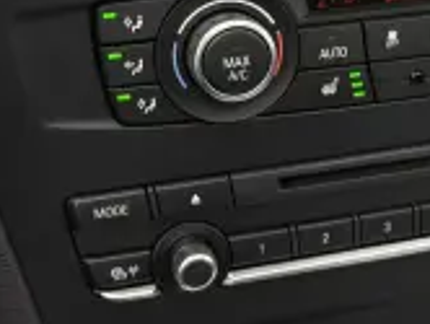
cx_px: 412
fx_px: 1294
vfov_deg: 14.0
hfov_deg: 18.5
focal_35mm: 104
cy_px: -10
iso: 100
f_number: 1.78
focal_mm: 6.76
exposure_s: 1/413
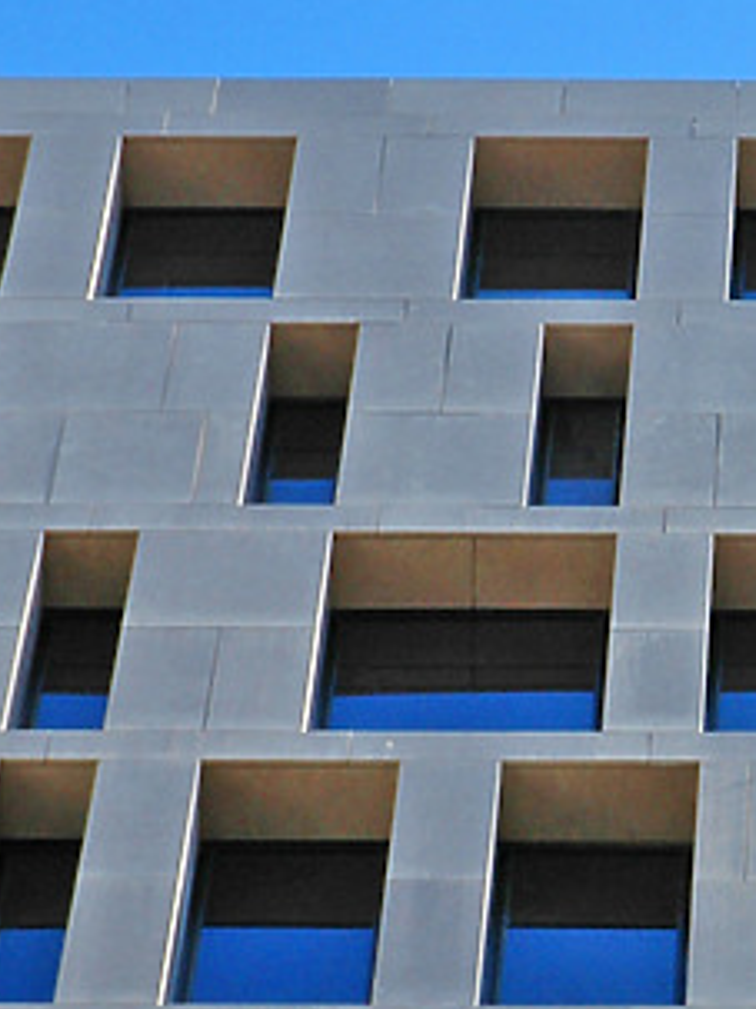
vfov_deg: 5.5
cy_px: 776
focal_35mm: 363
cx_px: 939
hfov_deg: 4.1
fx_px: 10590
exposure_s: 1/250
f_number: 9
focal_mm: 85
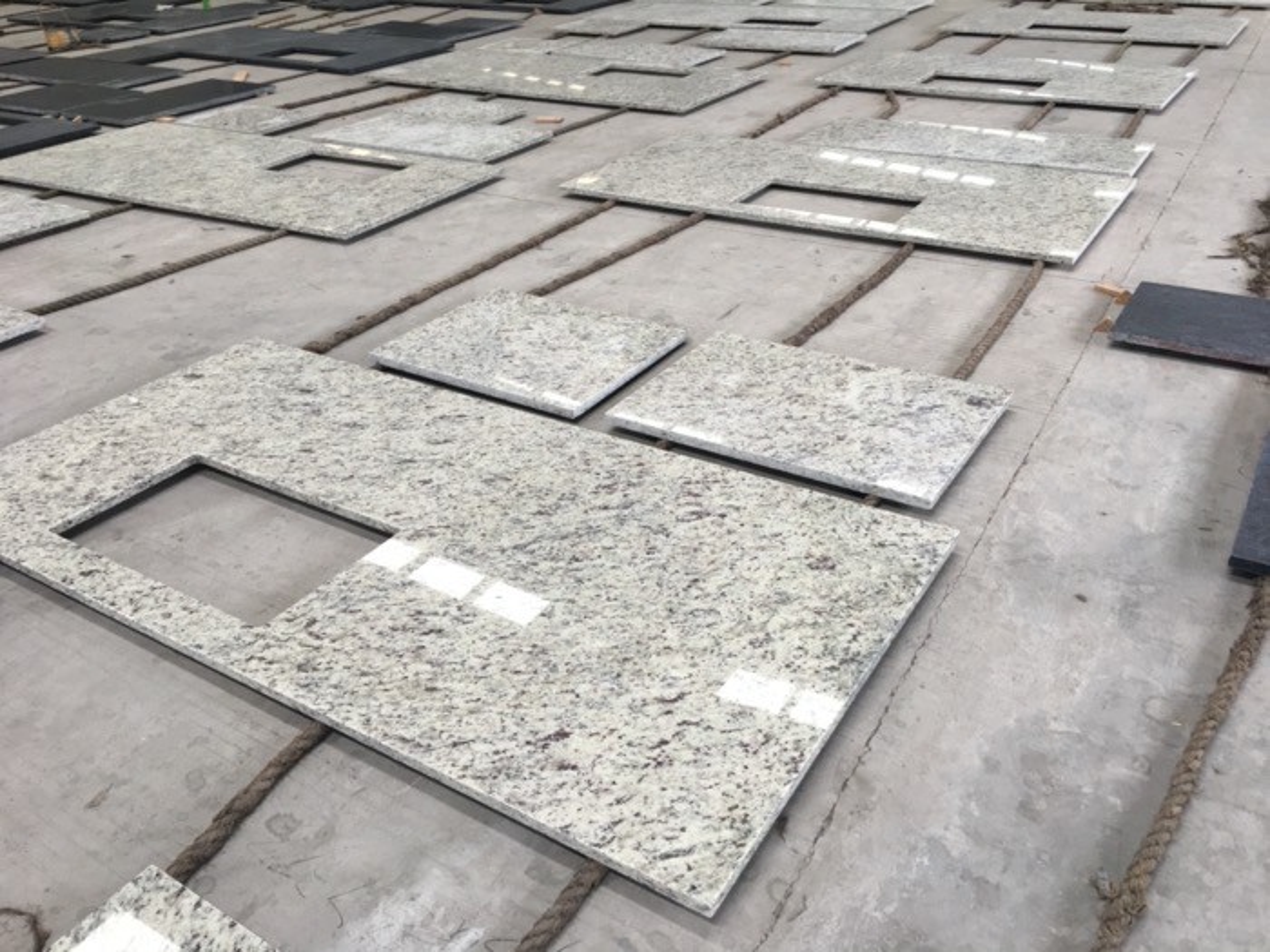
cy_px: 476
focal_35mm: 29
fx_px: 1064
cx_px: 635
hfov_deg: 61.7
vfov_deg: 48.2
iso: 40
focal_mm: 4.15
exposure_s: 1/100
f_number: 2.2
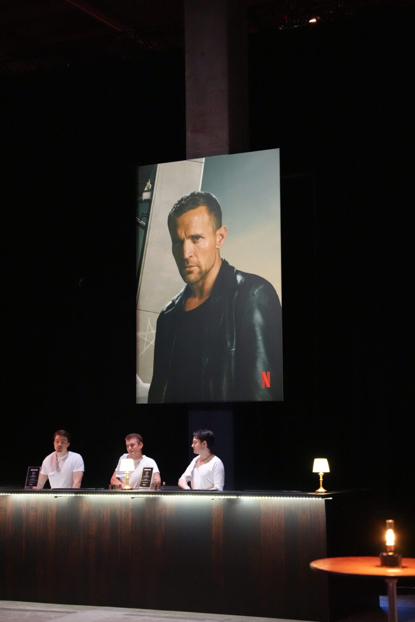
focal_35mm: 70
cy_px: 311
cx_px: 208
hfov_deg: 19.5
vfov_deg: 28.8
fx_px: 1210
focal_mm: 70
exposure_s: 1/100
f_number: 2.8
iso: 12800
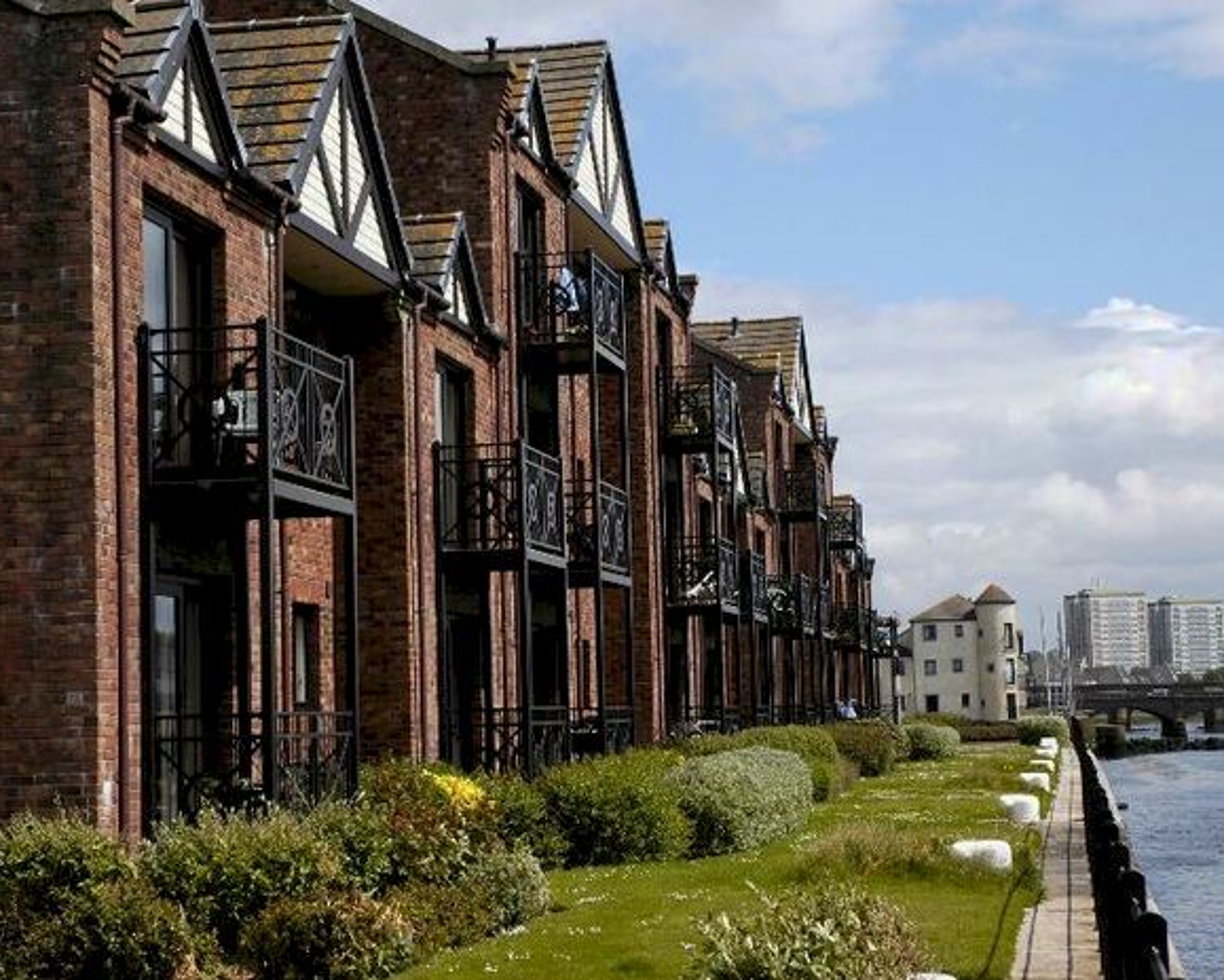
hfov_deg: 27.9
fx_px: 2465
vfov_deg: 22.5
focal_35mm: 68
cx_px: 562
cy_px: 490
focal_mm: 40
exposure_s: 1/350
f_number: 9.5
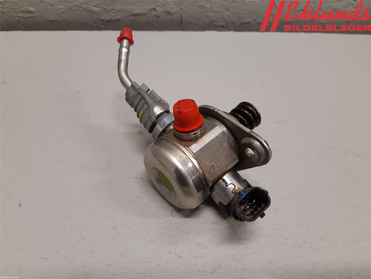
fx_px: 279
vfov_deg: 53.1
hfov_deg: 67.3
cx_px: 186
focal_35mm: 26
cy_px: 140
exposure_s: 1/50
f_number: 1.7
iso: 125
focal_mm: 3.93
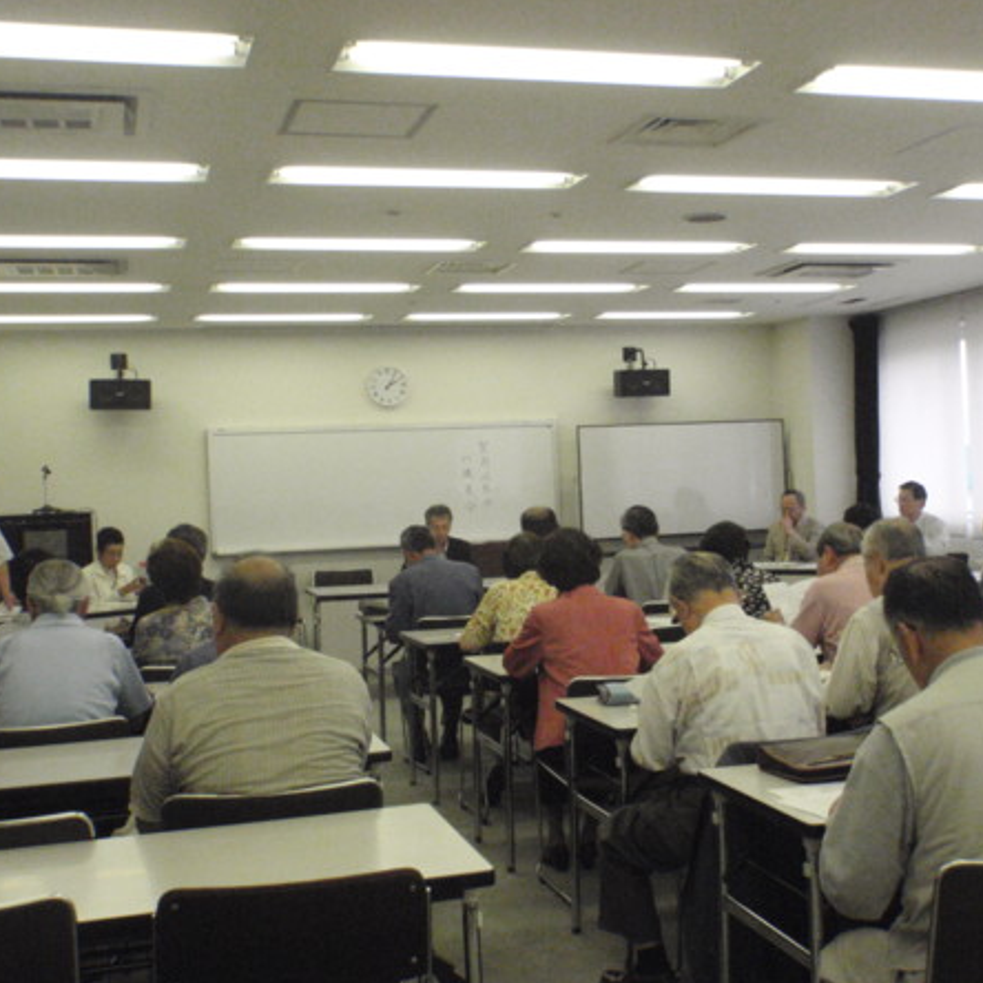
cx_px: 562
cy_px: 492
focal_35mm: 43
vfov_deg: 39.2
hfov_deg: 39.1
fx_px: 1381
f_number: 4.1
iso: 800
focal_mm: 6.53
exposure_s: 1/200
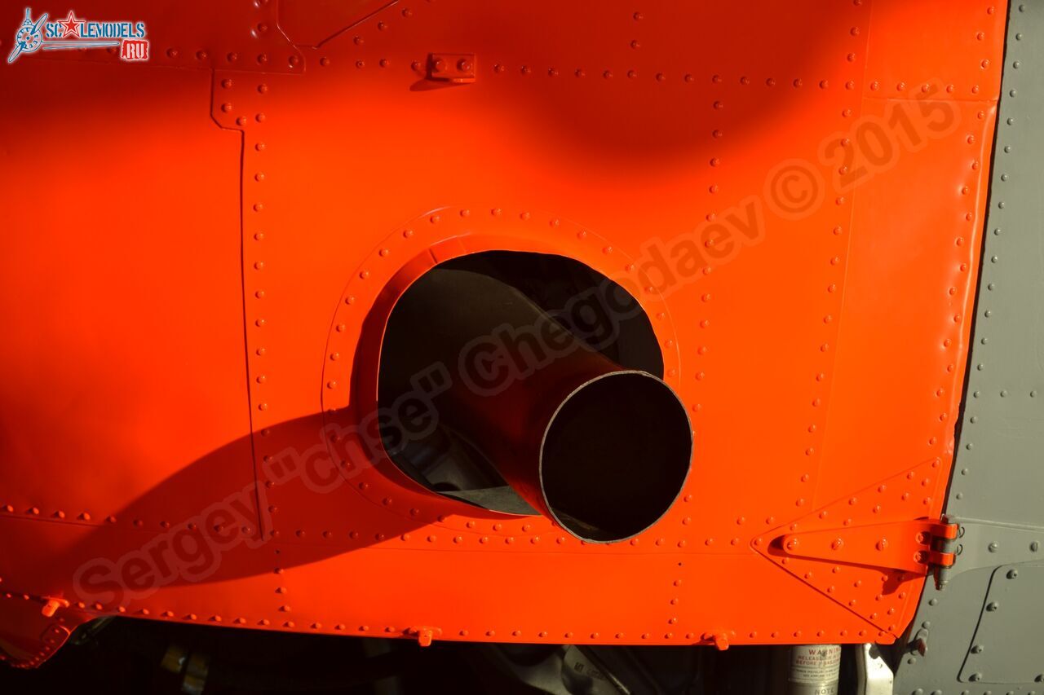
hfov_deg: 24.6
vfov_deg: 16.5
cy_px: 348
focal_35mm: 82
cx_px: 522
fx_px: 2392
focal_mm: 55
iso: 100
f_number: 7.1
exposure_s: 1/200
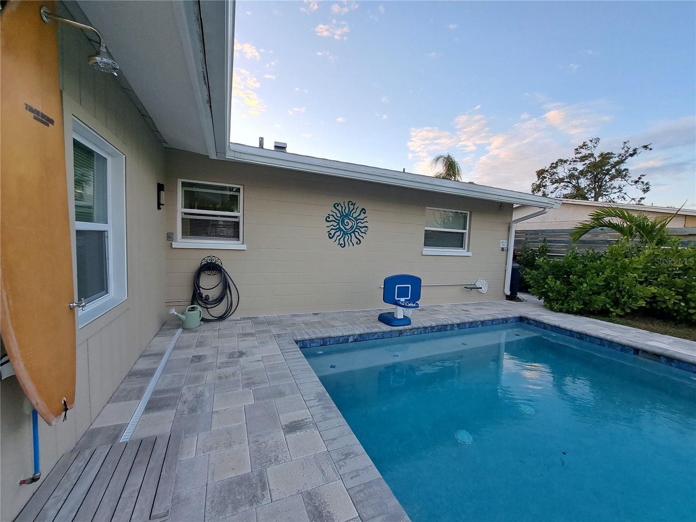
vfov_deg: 89.9
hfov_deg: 106.2
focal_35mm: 13
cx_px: 348
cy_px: 261
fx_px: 261
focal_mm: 1.74
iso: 50
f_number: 2.2
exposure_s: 1/120
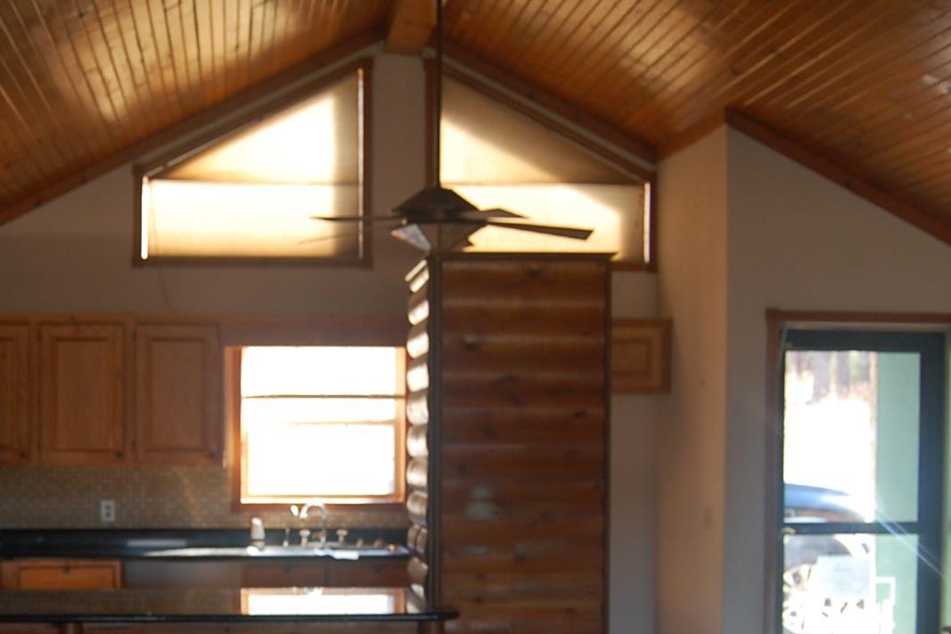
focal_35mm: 57
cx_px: 321
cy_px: 518
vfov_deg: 23.4
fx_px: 1505
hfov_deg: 34.7
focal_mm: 18
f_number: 3.5
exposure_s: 1/80
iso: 400
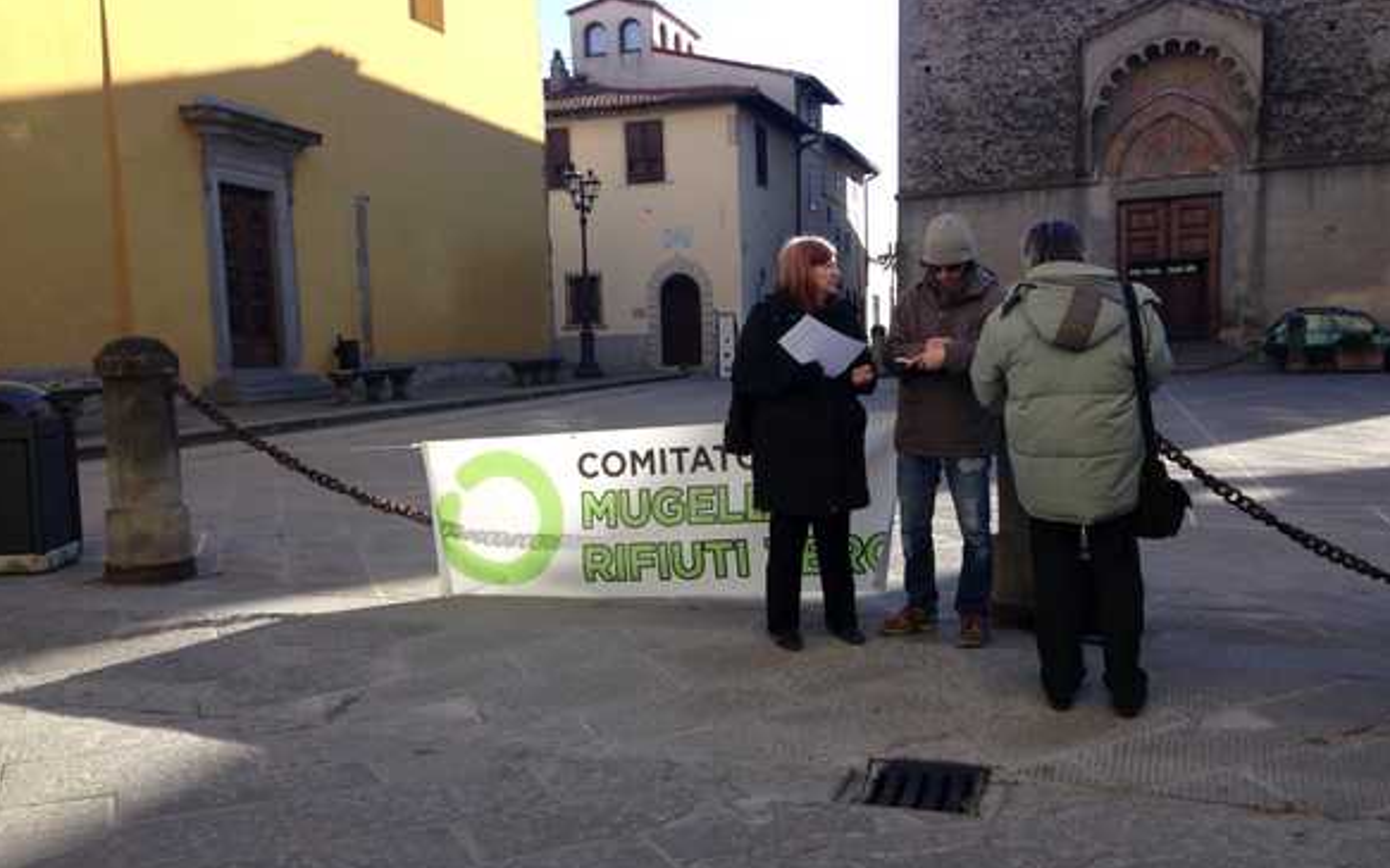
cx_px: 703
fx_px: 1363
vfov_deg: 35.3
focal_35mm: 36
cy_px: 479
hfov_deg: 54.0
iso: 50
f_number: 2.4
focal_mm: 4.12
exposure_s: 1/553
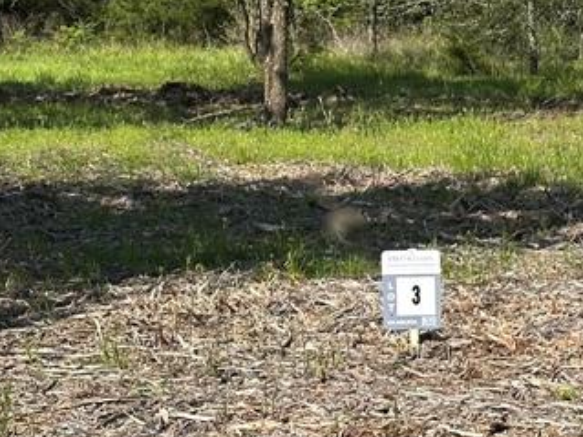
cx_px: 510
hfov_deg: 12.7
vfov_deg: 9.6
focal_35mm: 154
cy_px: -4
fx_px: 2593
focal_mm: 6.86
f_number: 1.78
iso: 64
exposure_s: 1/2976
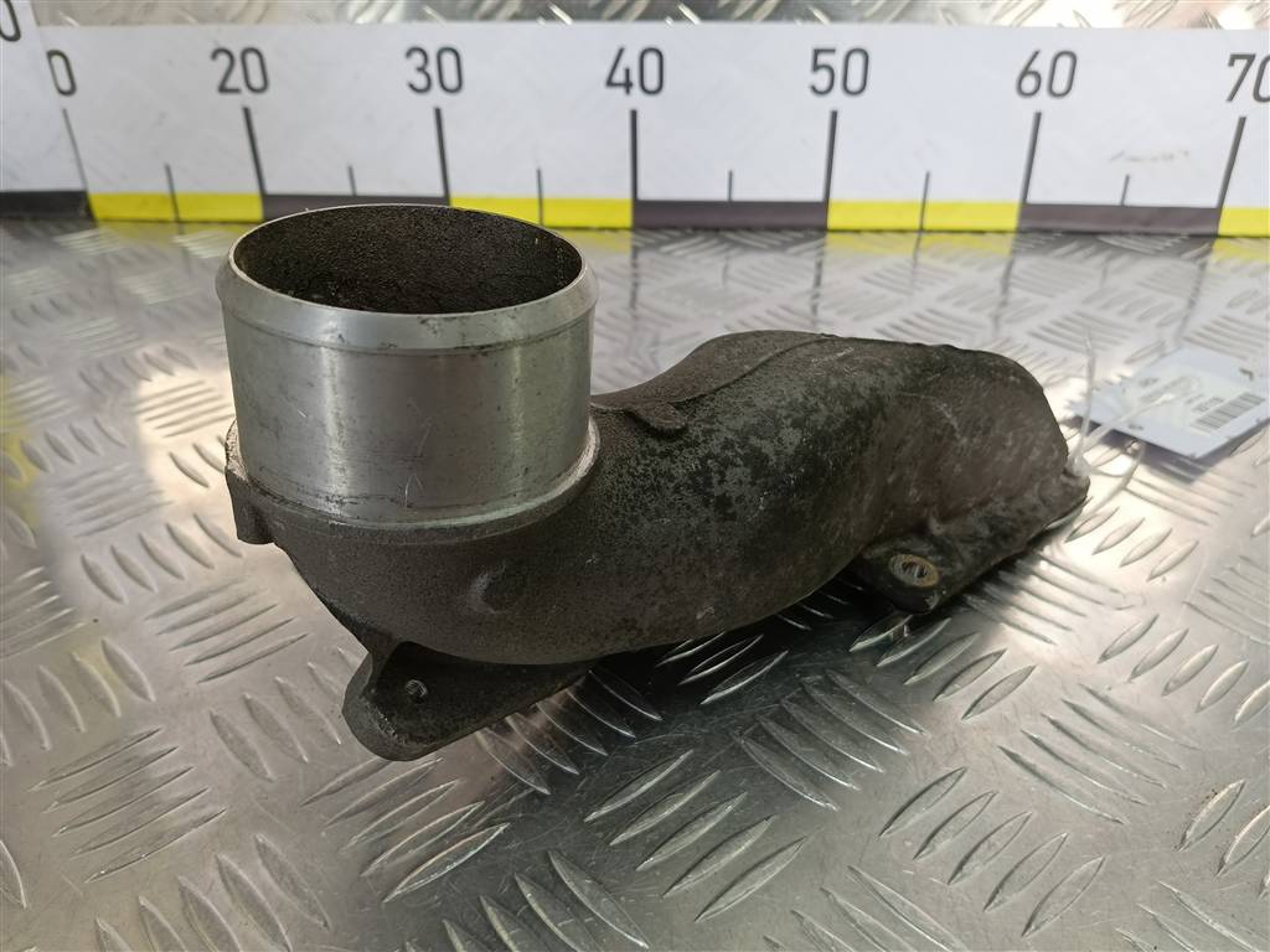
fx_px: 991
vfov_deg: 51.4
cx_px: 635
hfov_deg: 65.3
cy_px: 476
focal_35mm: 27
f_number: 1.6
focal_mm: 4.11
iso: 122
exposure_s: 1/100
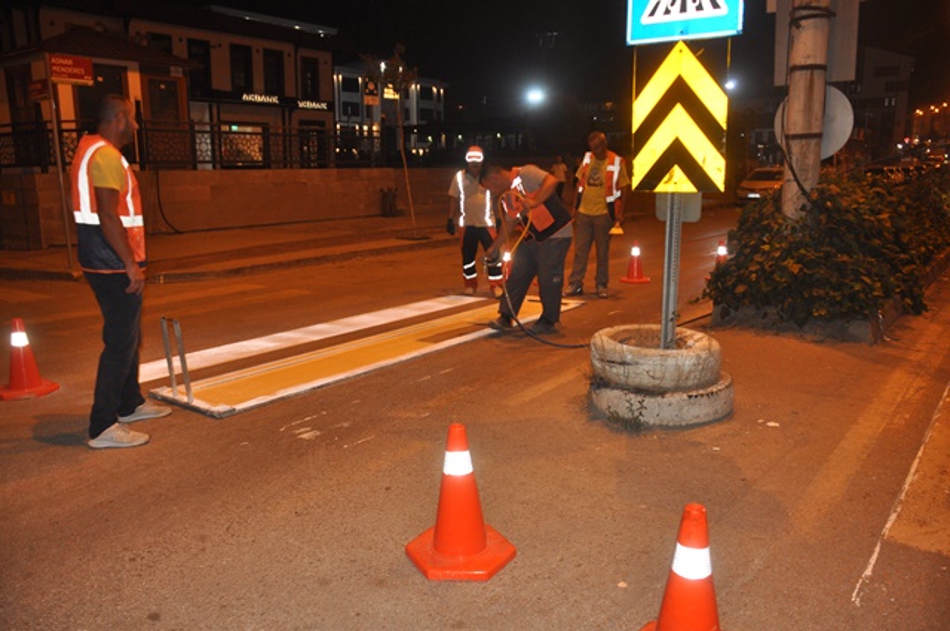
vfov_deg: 43.5
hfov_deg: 62.0
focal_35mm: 30
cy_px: 316
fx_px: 791
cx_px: 475
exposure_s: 1/60
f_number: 3.5
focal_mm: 20
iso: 800
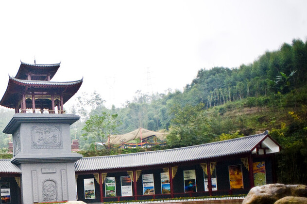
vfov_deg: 33.0
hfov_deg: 45.1
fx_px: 324
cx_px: 20
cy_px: 188
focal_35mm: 38
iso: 1600
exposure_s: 1/2000
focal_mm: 20
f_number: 2.8
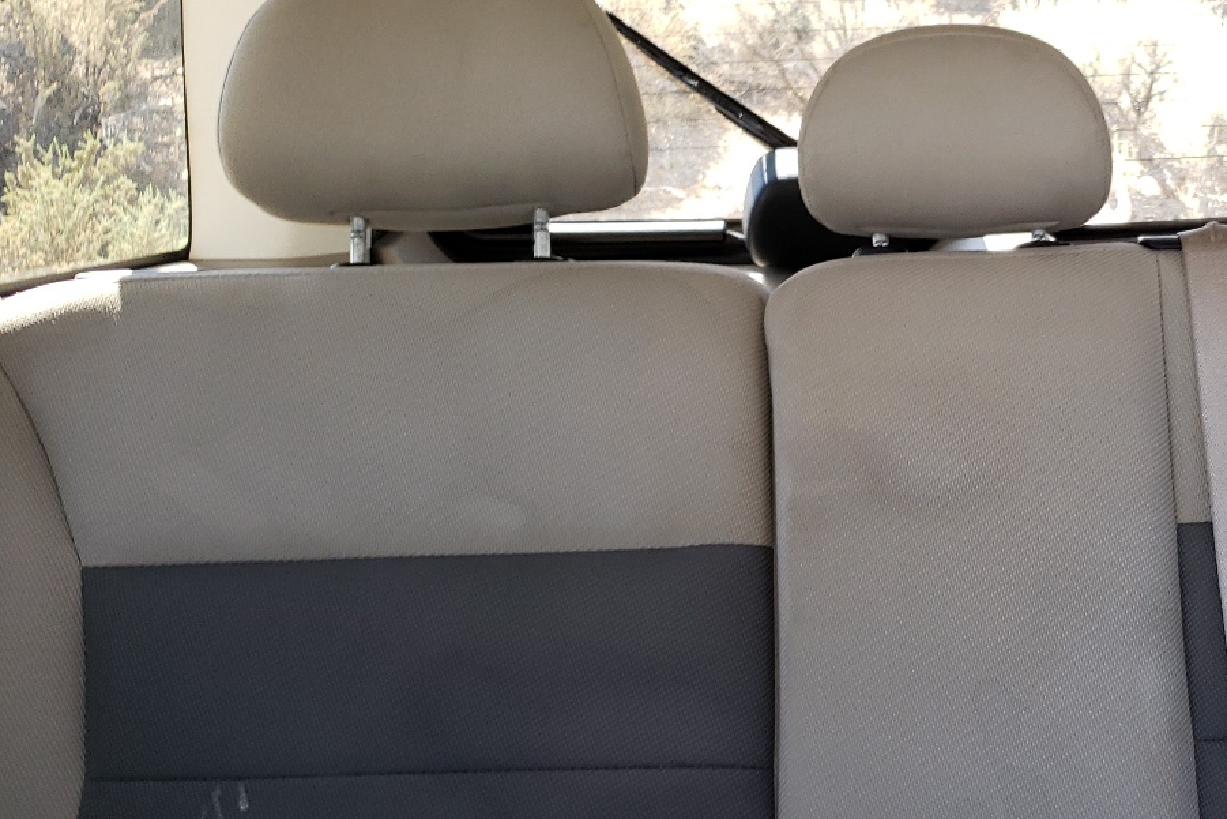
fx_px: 1636
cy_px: 530
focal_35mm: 48
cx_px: 1061
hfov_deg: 38.8
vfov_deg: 27.9
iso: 77
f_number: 1.5
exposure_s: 1/60.2
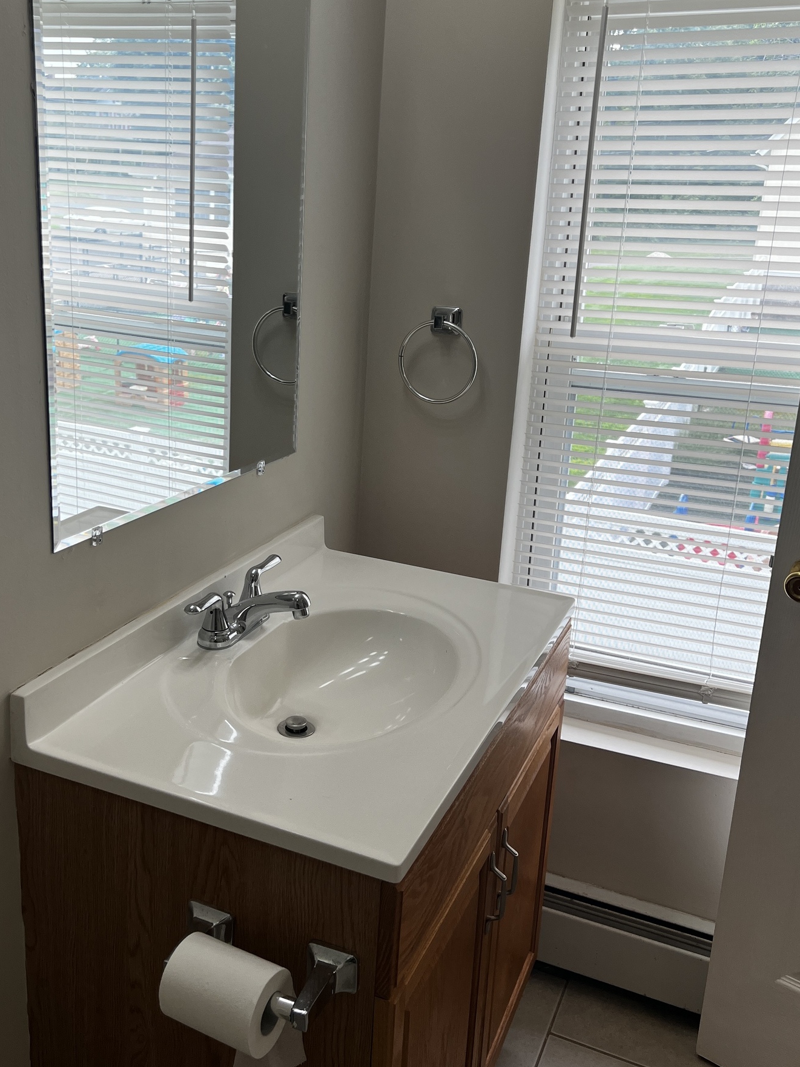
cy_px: 500
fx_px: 1048
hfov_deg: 41.7
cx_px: 341
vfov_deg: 53.9
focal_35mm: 34
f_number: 1.5
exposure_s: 1/397
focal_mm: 5.7
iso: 50
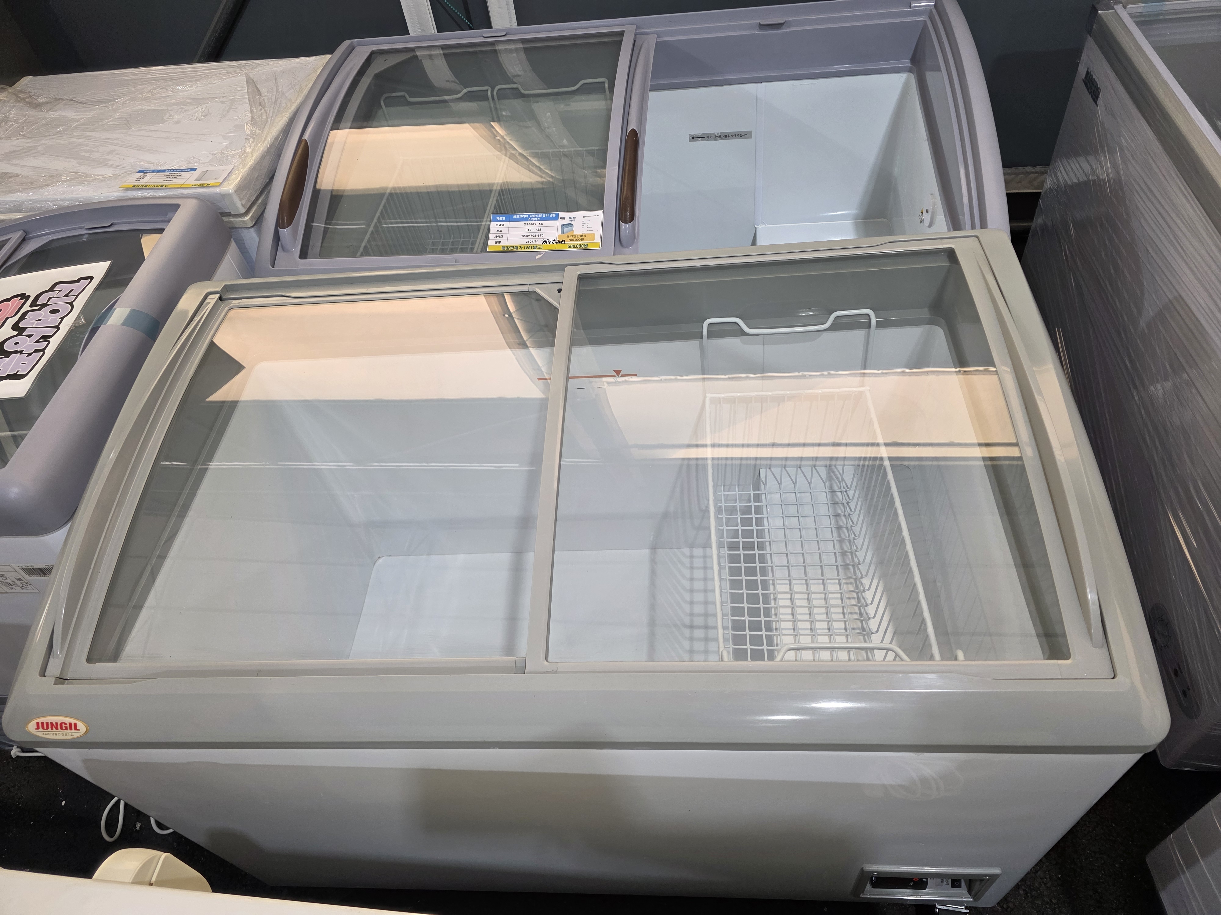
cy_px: 458
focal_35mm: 23
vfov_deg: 58.9
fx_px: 811
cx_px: 610
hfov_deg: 73.9
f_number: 1.7
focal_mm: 6.3
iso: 160
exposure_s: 1/120
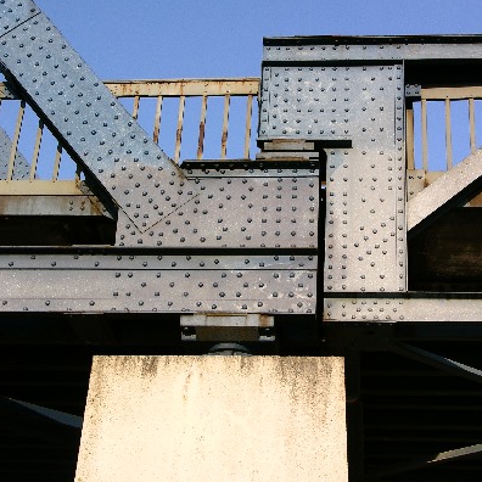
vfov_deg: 22.8
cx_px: 267
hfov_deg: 22.8
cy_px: 215
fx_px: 1197
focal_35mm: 76
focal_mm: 14.7
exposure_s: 1/136
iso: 50
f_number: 6.3
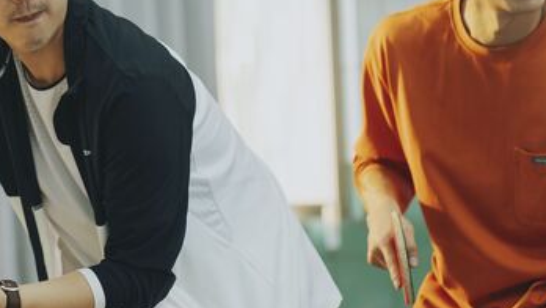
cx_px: 132
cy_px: 124
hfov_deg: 9.2
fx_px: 3374
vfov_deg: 5.2
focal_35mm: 233
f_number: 2.8
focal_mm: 129
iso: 1600
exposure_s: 1/500
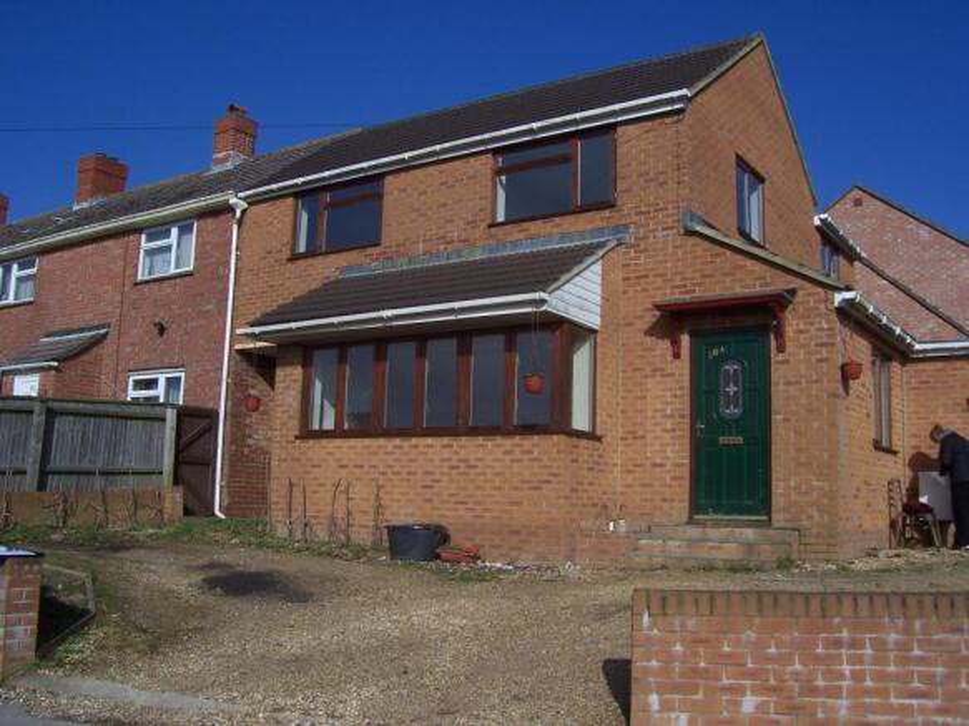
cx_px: 484
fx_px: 952
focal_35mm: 34
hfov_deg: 54.0
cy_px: 363
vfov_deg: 41.8
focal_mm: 5.6
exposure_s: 1/1000
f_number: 5.6
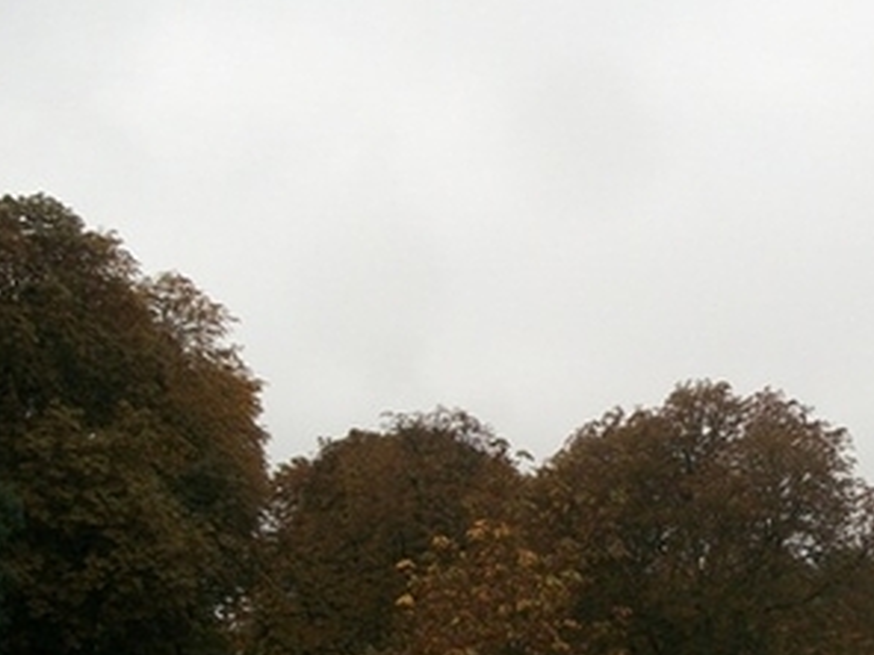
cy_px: 484
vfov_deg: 18.1
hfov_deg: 23.7
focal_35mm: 81
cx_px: 718
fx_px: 2045
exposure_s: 1/160
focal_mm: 7.1
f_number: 3.2
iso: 80
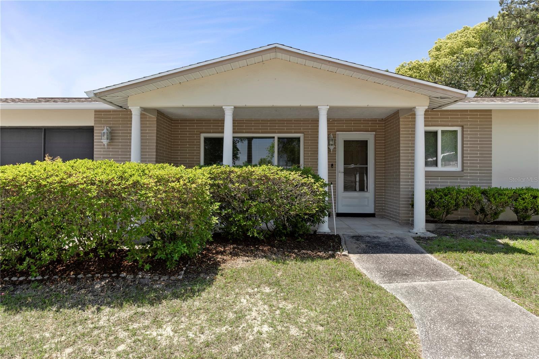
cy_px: 180
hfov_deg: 77.3
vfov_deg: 56.1
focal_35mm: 22
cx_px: 270
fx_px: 337
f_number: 8
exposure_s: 1/90
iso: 320
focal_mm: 15
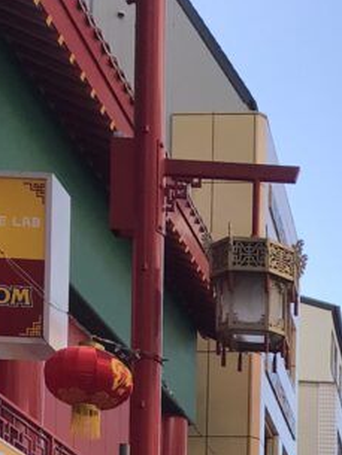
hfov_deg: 14.5
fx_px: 1237
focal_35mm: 94
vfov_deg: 17.8
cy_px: 756
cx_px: 535
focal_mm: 3.99
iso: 20
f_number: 1.8
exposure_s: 1/1294
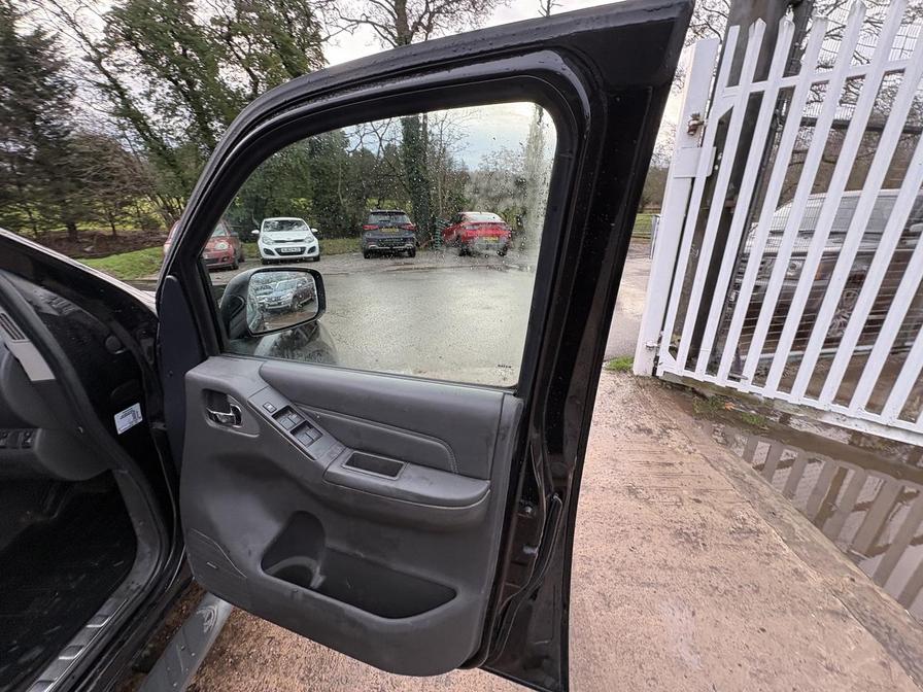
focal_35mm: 14
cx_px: 462
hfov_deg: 102.1
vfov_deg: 85.7
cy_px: 346
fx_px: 373
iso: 80
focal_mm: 2.22
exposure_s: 1/99
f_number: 2.2
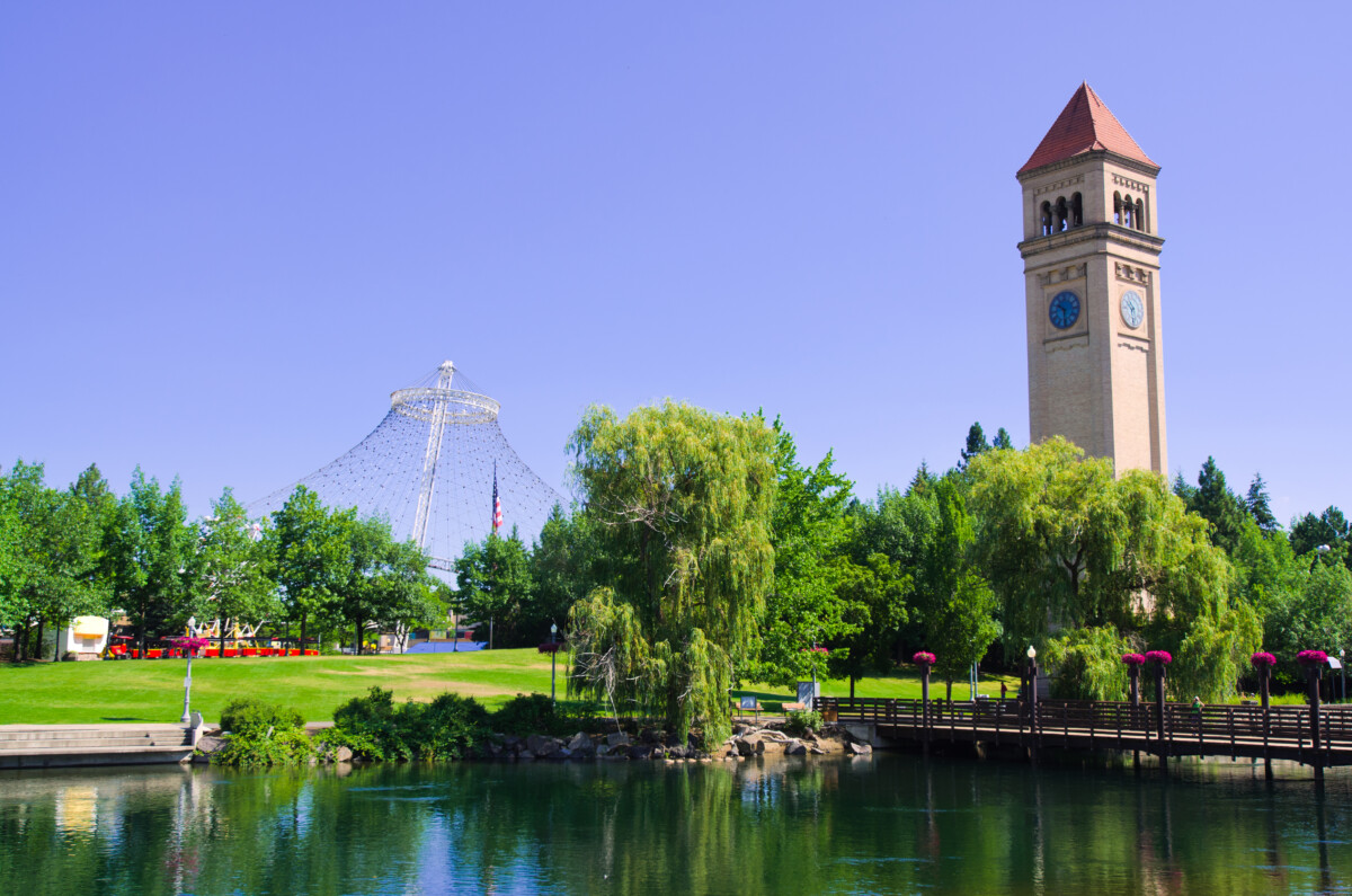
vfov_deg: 34.1
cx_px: 676
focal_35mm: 39
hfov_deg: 49.6
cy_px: 448
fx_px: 1462
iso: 100
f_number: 8
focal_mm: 26
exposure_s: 1/250
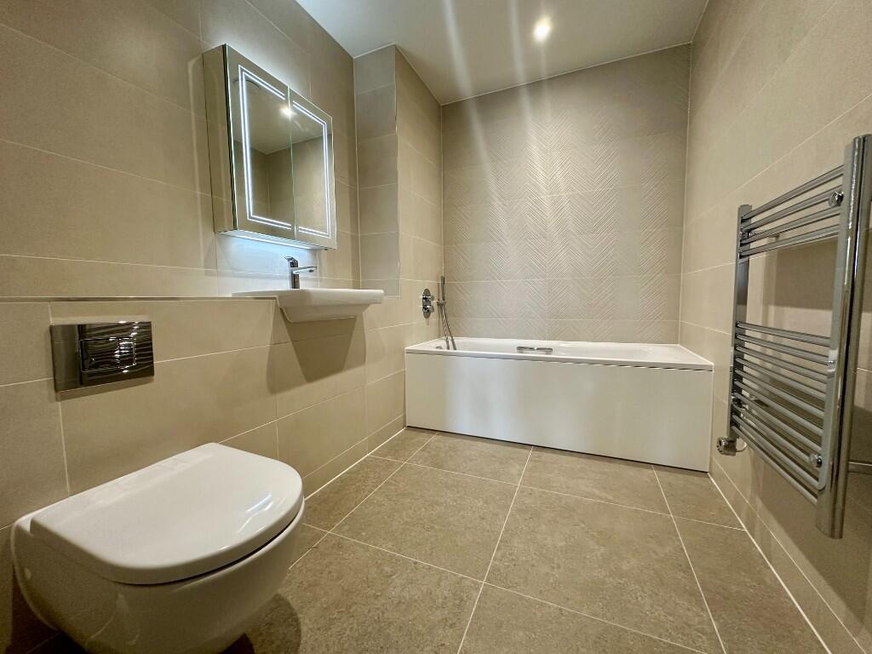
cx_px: 436
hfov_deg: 102.1
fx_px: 353
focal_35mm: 14
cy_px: 327
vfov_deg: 85.7
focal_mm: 2.22
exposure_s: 1/100
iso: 250
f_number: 2.2
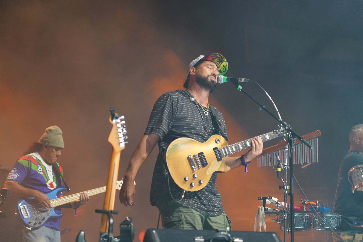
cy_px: 121
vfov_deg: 13.0
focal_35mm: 105
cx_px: 182
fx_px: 1059
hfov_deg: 19.5
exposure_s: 1/160
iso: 2000
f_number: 4
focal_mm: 105
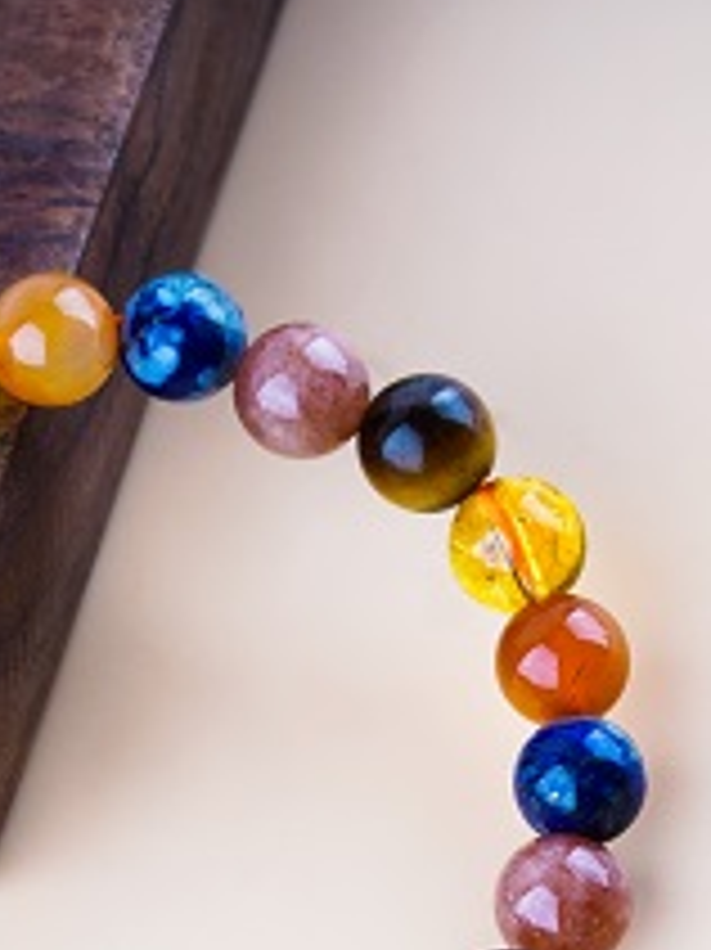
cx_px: 266
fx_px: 7320
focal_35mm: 267
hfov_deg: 5.6
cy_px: 930
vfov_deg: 7.4
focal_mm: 90
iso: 100
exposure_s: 1/160
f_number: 14
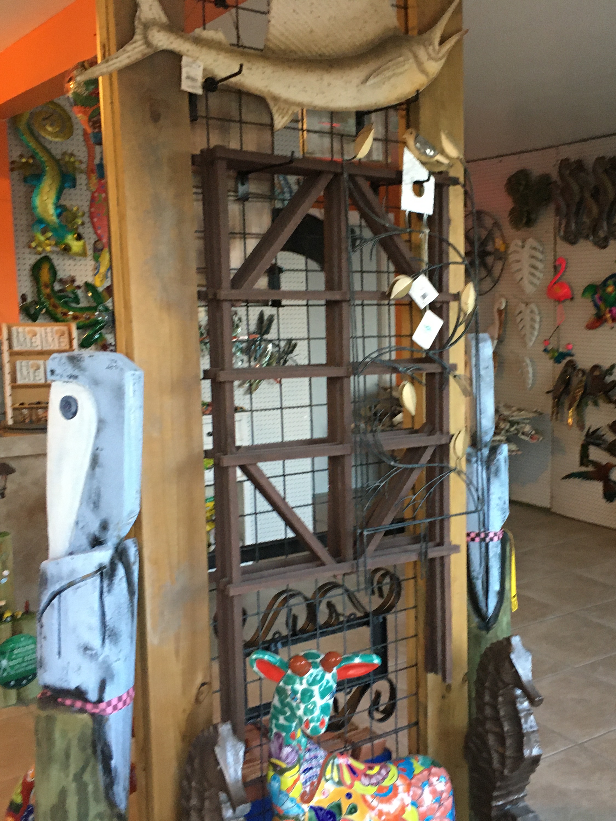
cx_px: 416
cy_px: 413
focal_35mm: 39
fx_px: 925
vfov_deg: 47.9
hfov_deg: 36.4
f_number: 2.2
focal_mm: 4.15
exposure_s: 1/24
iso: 200
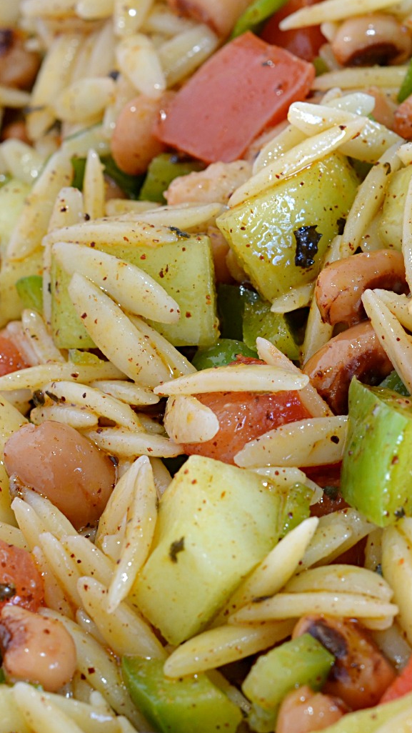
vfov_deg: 14.6
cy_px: 326
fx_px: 2855
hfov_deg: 8.2
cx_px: 508
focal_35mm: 147
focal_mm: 50
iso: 100
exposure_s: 1/1.6
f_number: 10
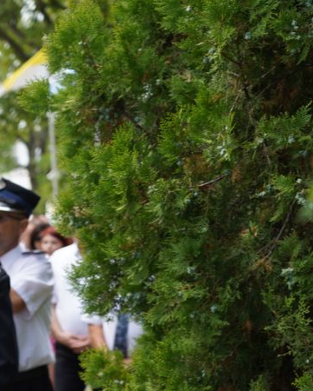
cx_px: -250
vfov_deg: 12.0
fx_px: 1853
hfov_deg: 9.2
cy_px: 364
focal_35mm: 160
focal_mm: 59
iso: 100
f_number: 4
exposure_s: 1/160
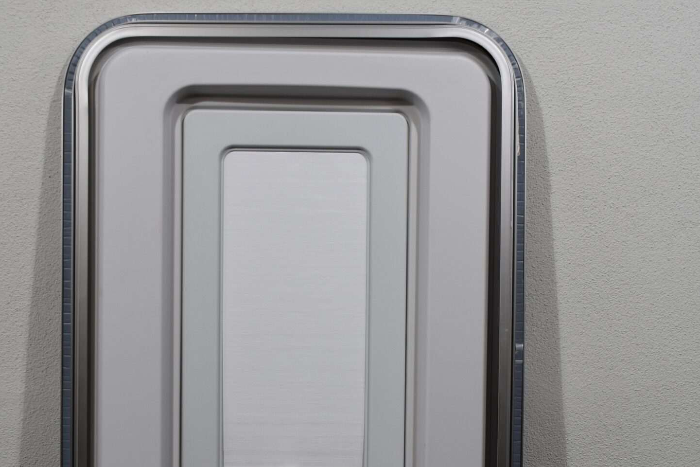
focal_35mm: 64
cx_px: 303
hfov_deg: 31.4
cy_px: 329
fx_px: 1244
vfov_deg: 21.1
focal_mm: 24
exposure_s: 1/125
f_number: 5.6
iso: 250
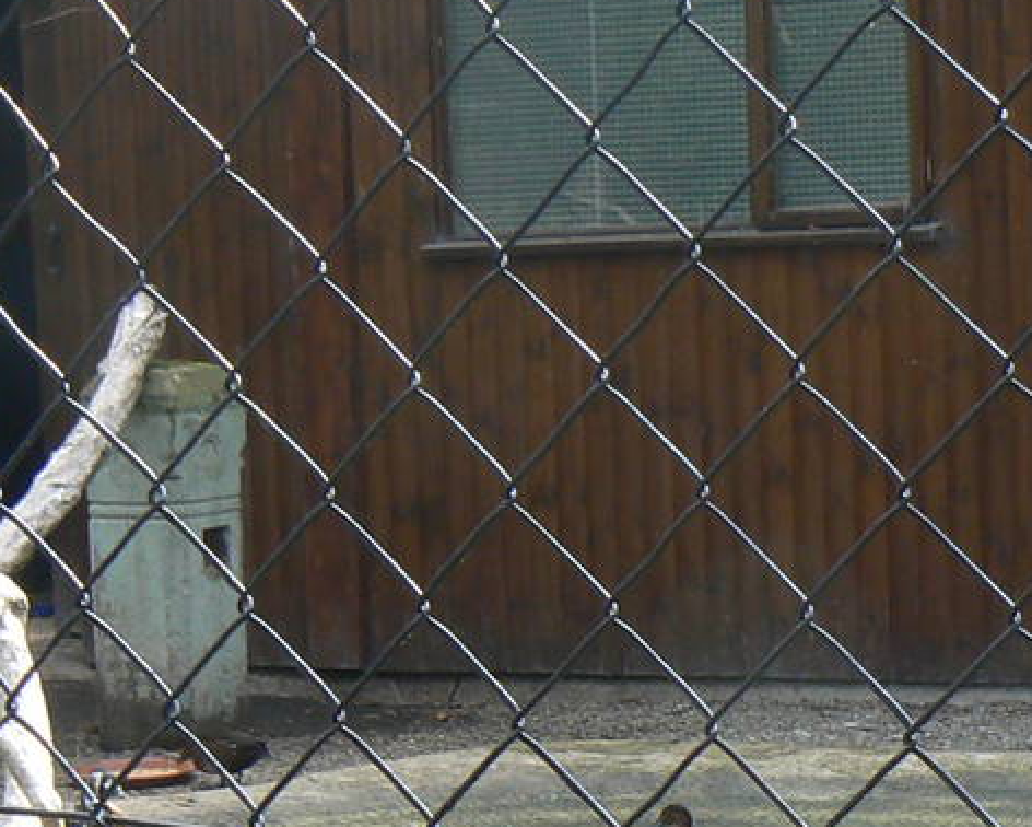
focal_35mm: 119
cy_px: 930
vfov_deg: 12.7
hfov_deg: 16.0
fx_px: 3636
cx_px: 201
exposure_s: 1/100
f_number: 5.6
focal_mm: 6
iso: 80
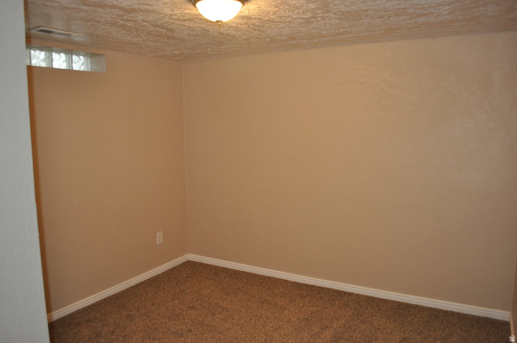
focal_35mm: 27
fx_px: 387
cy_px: 172
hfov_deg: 67.4
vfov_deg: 47.8
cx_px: 258
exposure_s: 1/60
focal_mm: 18
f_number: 3.5
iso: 800
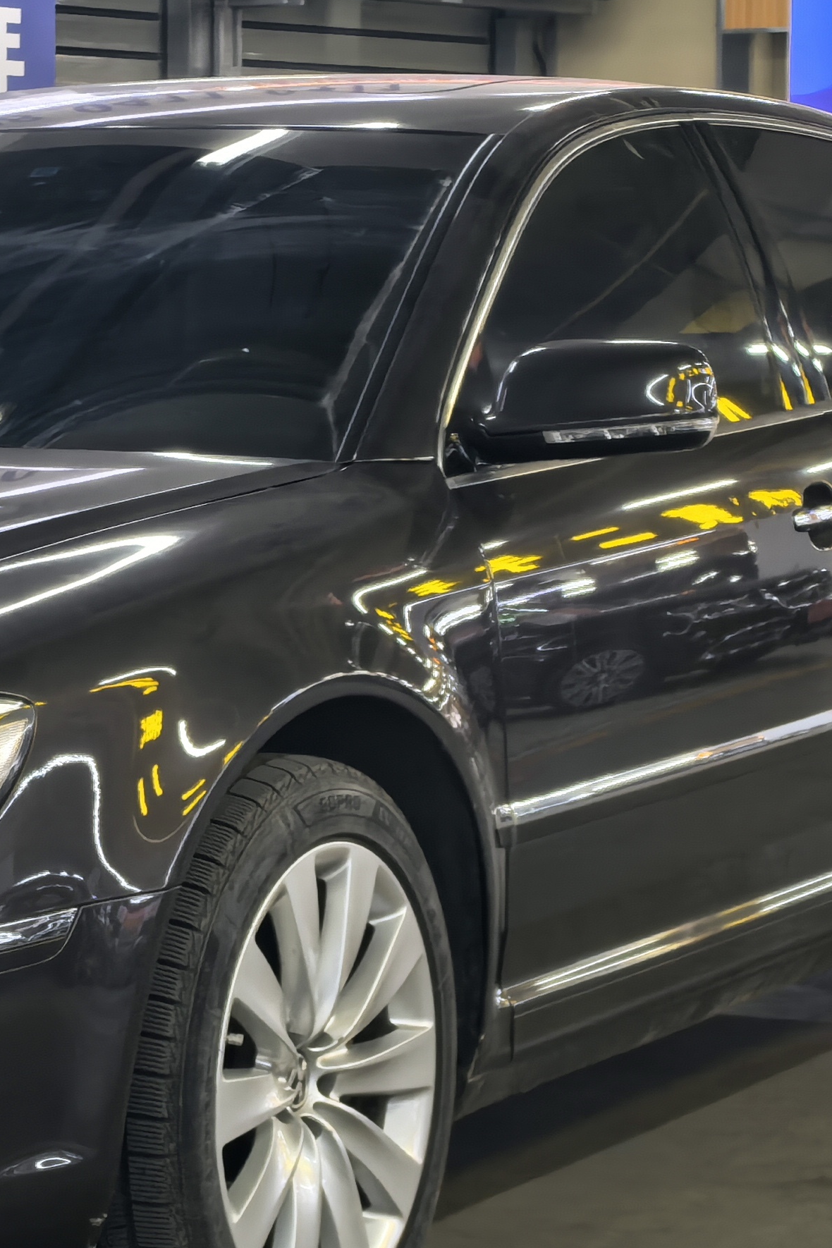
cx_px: -47
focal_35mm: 130
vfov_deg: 15.7
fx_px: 4506
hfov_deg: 10.4
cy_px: 852
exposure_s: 1/100
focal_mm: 5.75
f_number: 2
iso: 160
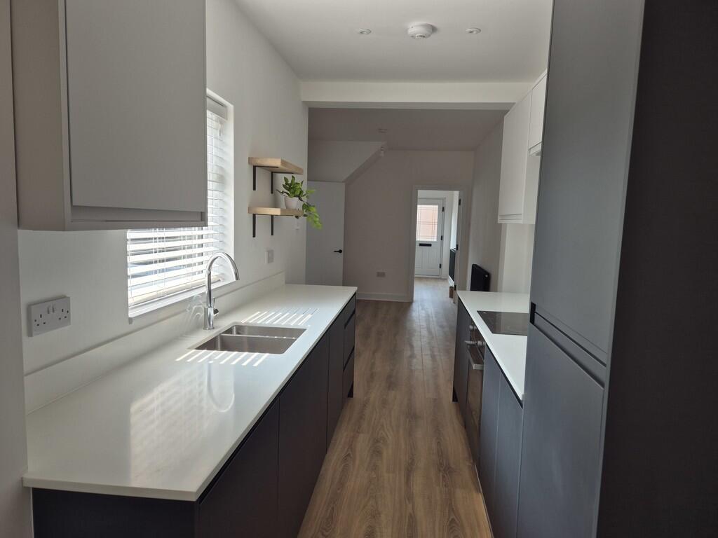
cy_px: 269
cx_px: 359
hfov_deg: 73.9
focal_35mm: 23
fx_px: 477
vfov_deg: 58.9
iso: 32
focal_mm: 5.4
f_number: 1.8
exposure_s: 1/180
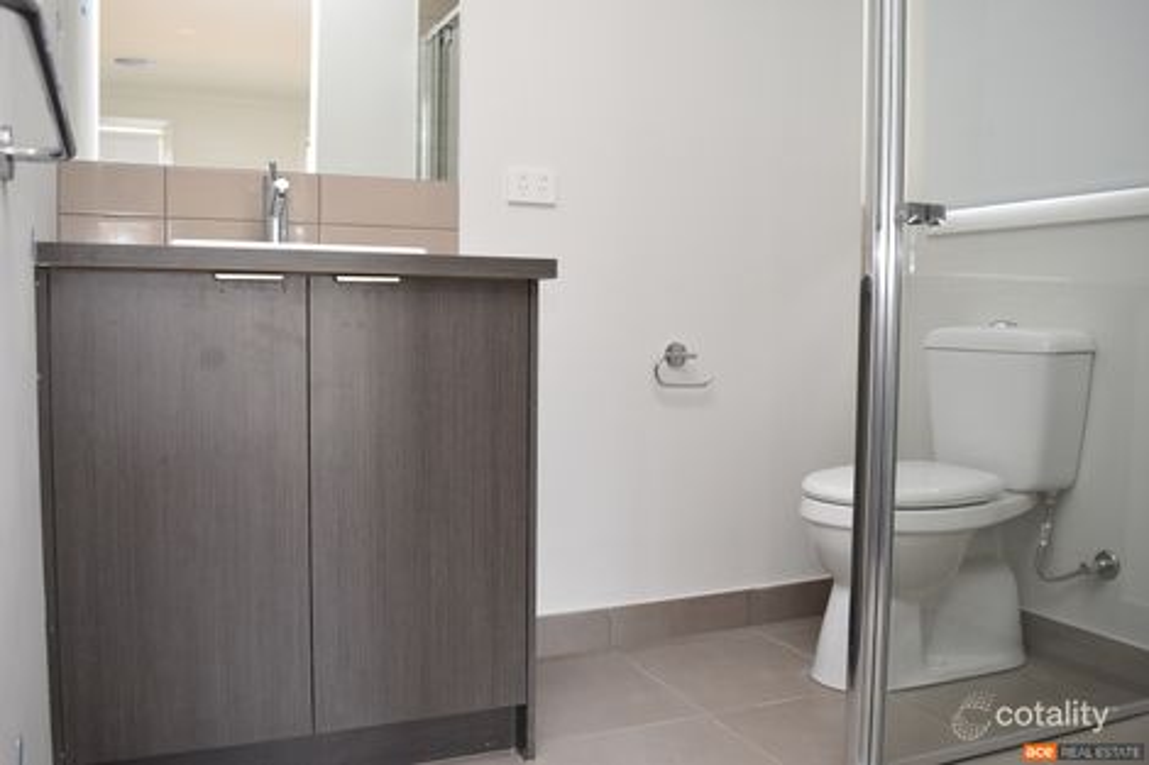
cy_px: 382
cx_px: 574
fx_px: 1005
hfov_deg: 59.5
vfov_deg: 41.7
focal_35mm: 32
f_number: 5
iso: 800
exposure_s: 1/100
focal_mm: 21
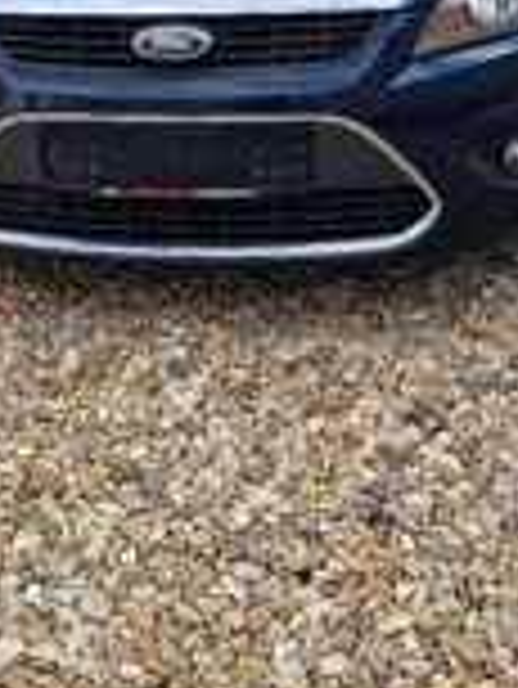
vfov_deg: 32.0
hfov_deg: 24.1
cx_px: 117
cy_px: 427
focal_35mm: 60
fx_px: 1195
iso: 50
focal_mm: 6.4
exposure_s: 1/435
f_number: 1.8
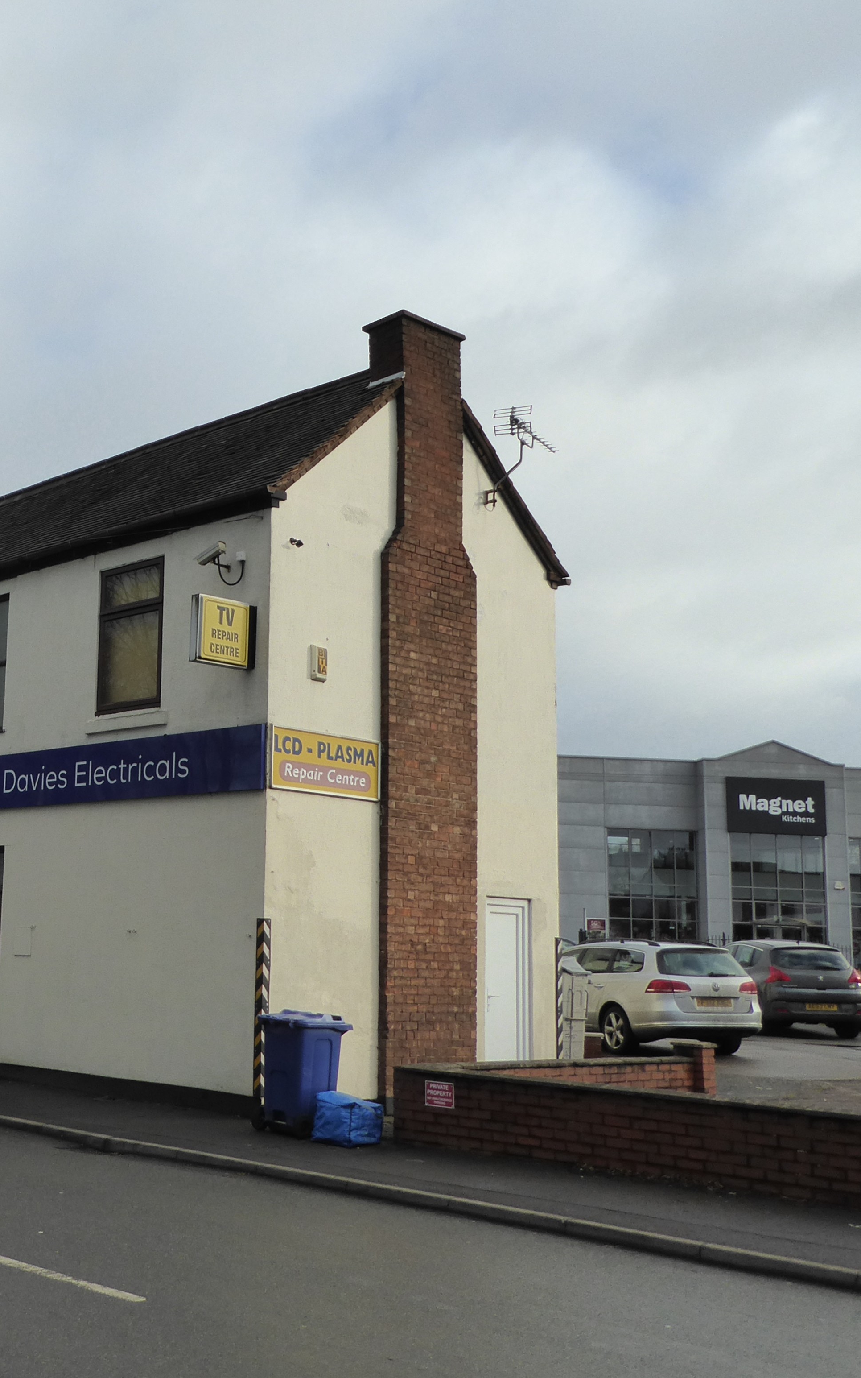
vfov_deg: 47.2
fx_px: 1577
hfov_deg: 29.2
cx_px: 70
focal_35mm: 42
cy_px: 665
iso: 200
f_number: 3.5
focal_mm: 4.3
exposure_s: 1/800
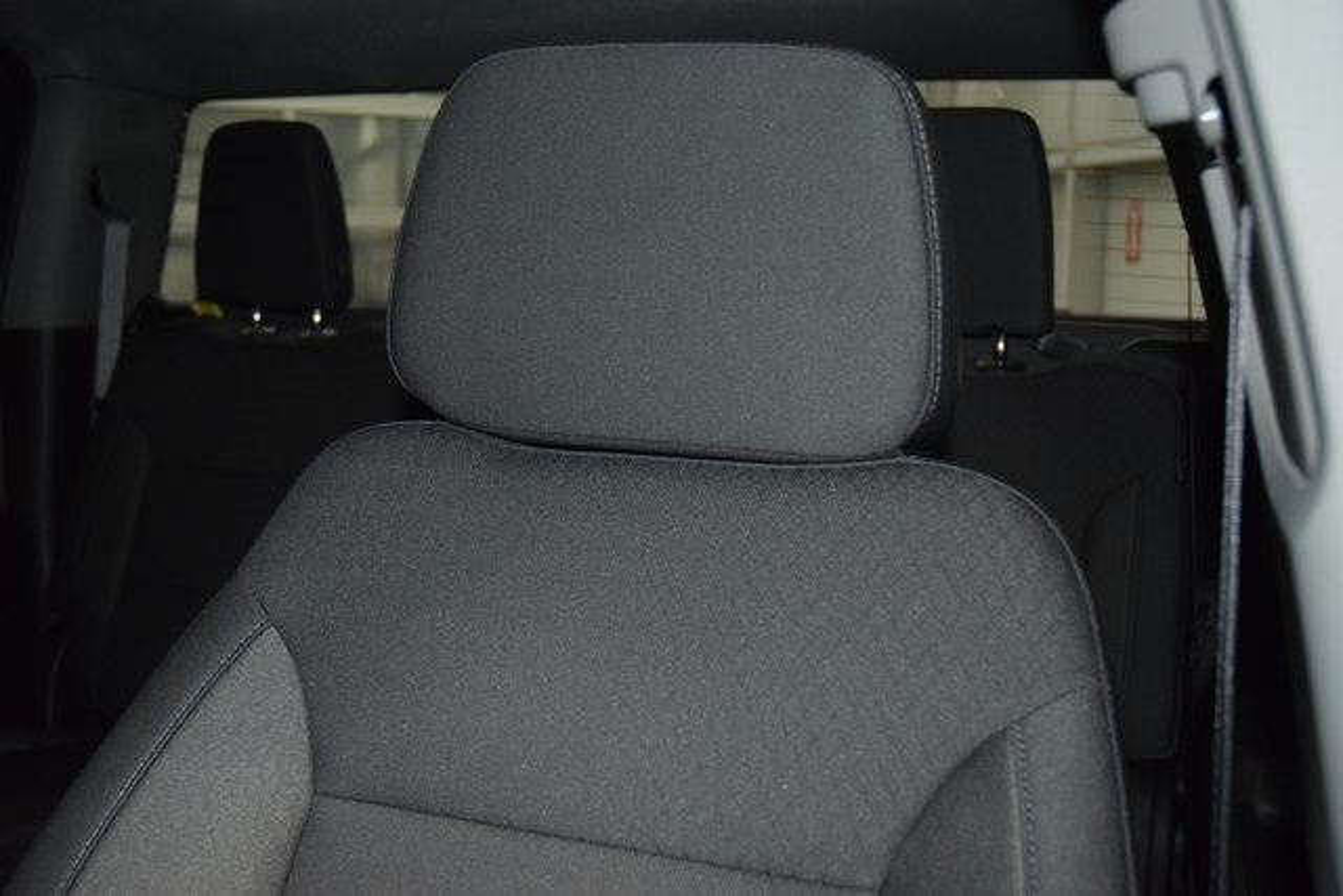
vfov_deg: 35.5
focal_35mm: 38
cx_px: 672
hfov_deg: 51.3
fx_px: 1399
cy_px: 448
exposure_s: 1/80
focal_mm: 25
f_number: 3.8
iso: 2500
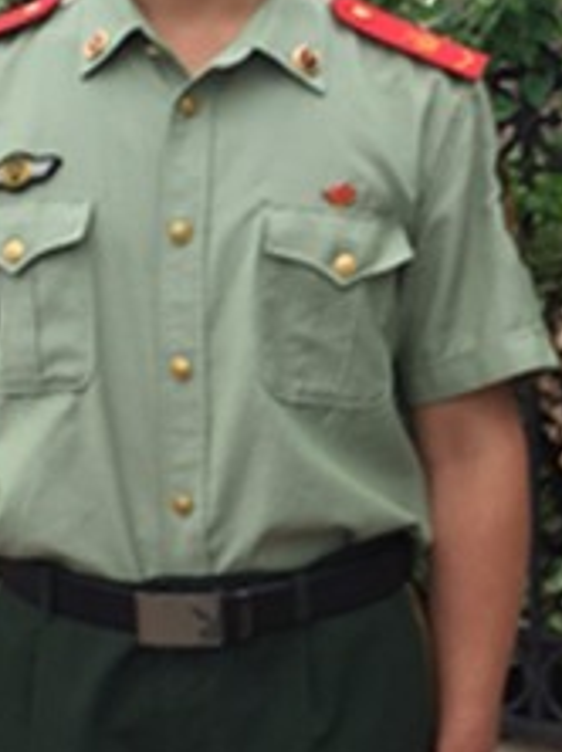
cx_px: 528
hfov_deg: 15.2
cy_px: 281
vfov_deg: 20.4
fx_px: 2082
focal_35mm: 96
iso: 32
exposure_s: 1/40
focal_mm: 4.15
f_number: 2.2
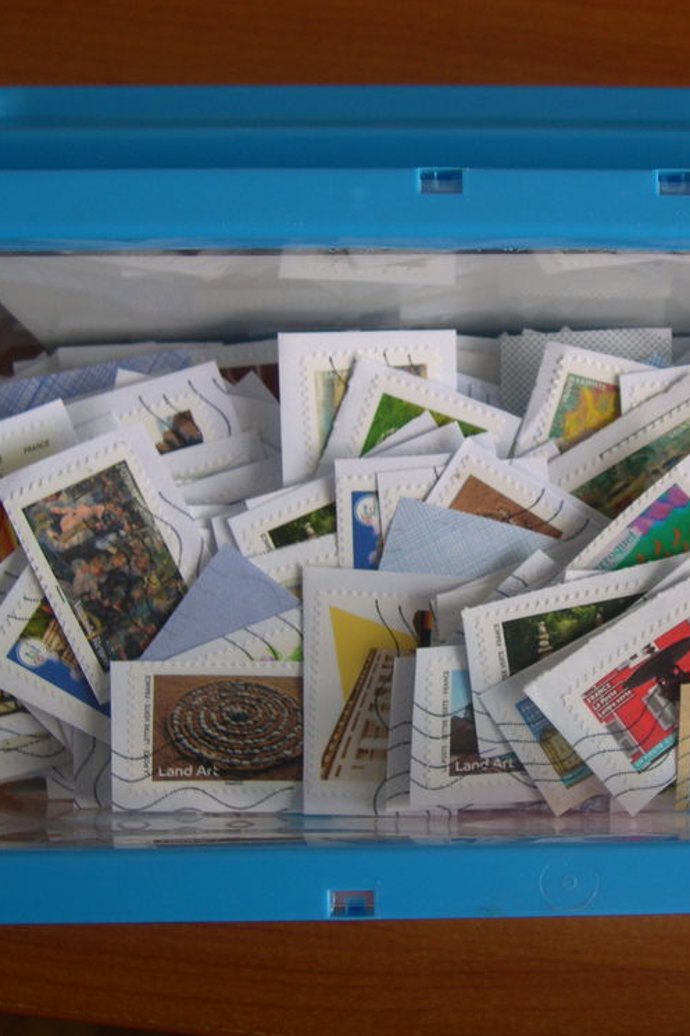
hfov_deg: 25.2
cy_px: 519
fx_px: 1524
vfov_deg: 37.5
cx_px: 512
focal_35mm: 53
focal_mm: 8
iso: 100
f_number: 2.8
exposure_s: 1/44.2
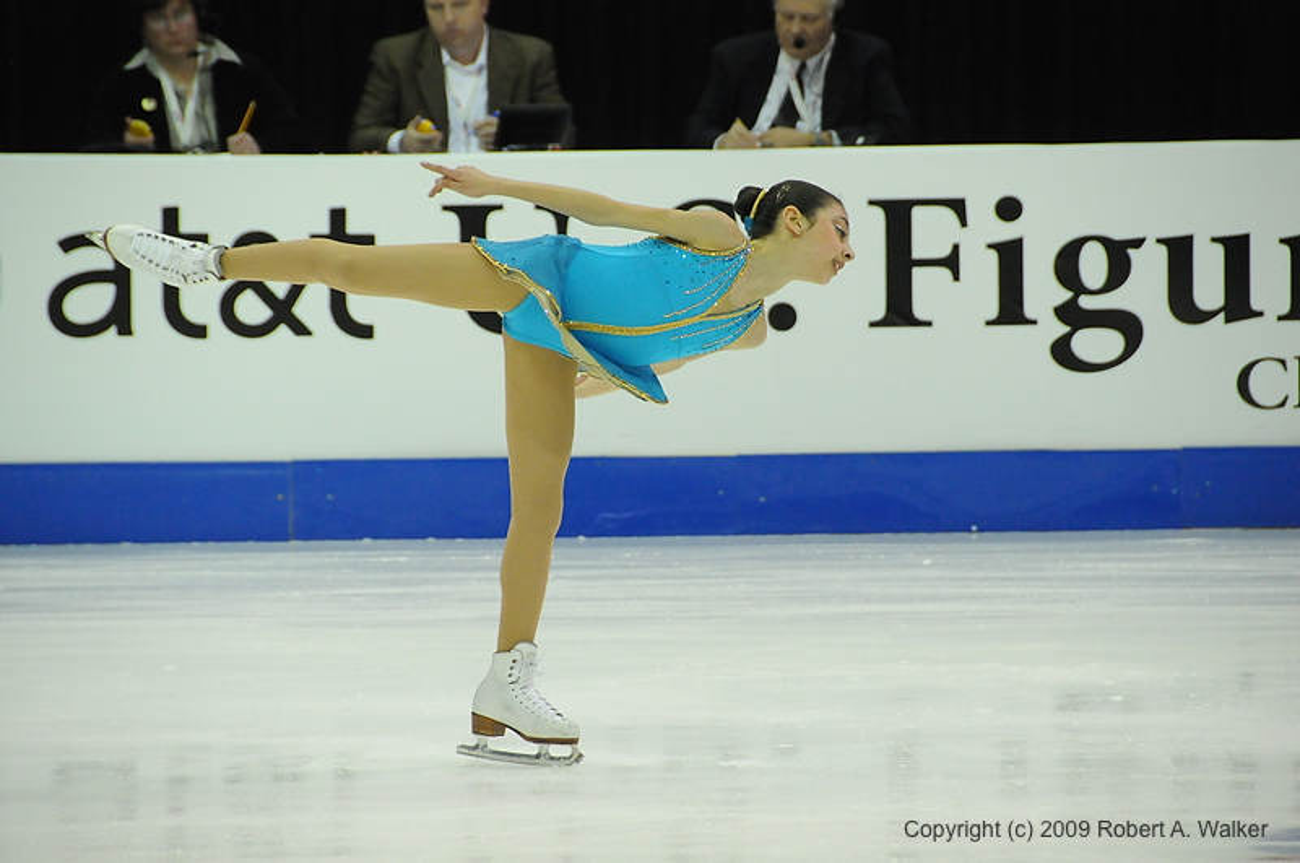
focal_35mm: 255
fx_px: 9195
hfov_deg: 8.1
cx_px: 650
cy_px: 432
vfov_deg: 5.4
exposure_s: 1/800
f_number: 5.6
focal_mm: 170
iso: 3200
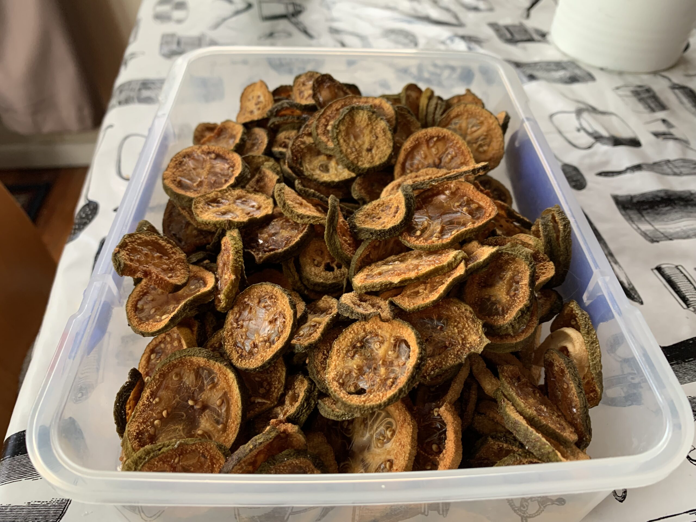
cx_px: 348
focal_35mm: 26
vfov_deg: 53.1
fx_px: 523
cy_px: 261
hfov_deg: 67.3
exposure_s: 1/119
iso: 100
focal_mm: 4.25
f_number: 1.8
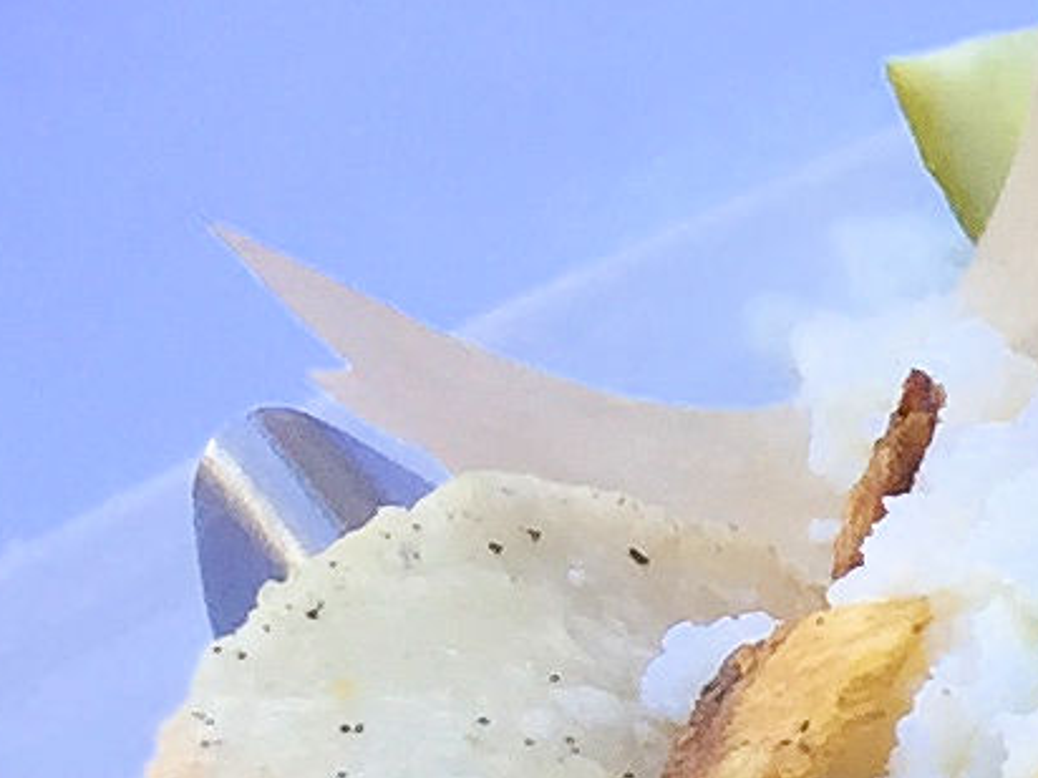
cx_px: 3852
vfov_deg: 6.4
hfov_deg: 7.0
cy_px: 680
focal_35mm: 230
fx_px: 6897
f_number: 2.2
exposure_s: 1/60
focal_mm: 4.15
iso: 32
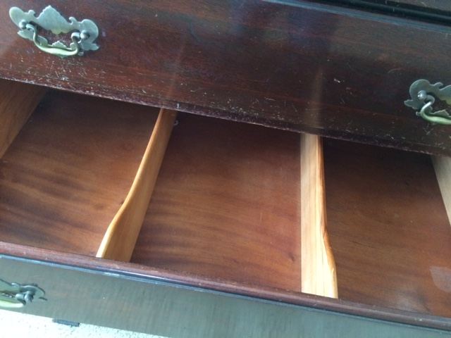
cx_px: 226
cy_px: 169
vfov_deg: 48.2
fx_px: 378
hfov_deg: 61.7
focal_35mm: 29
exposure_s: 1/15
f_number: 2.2
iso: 400
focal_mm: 4.15
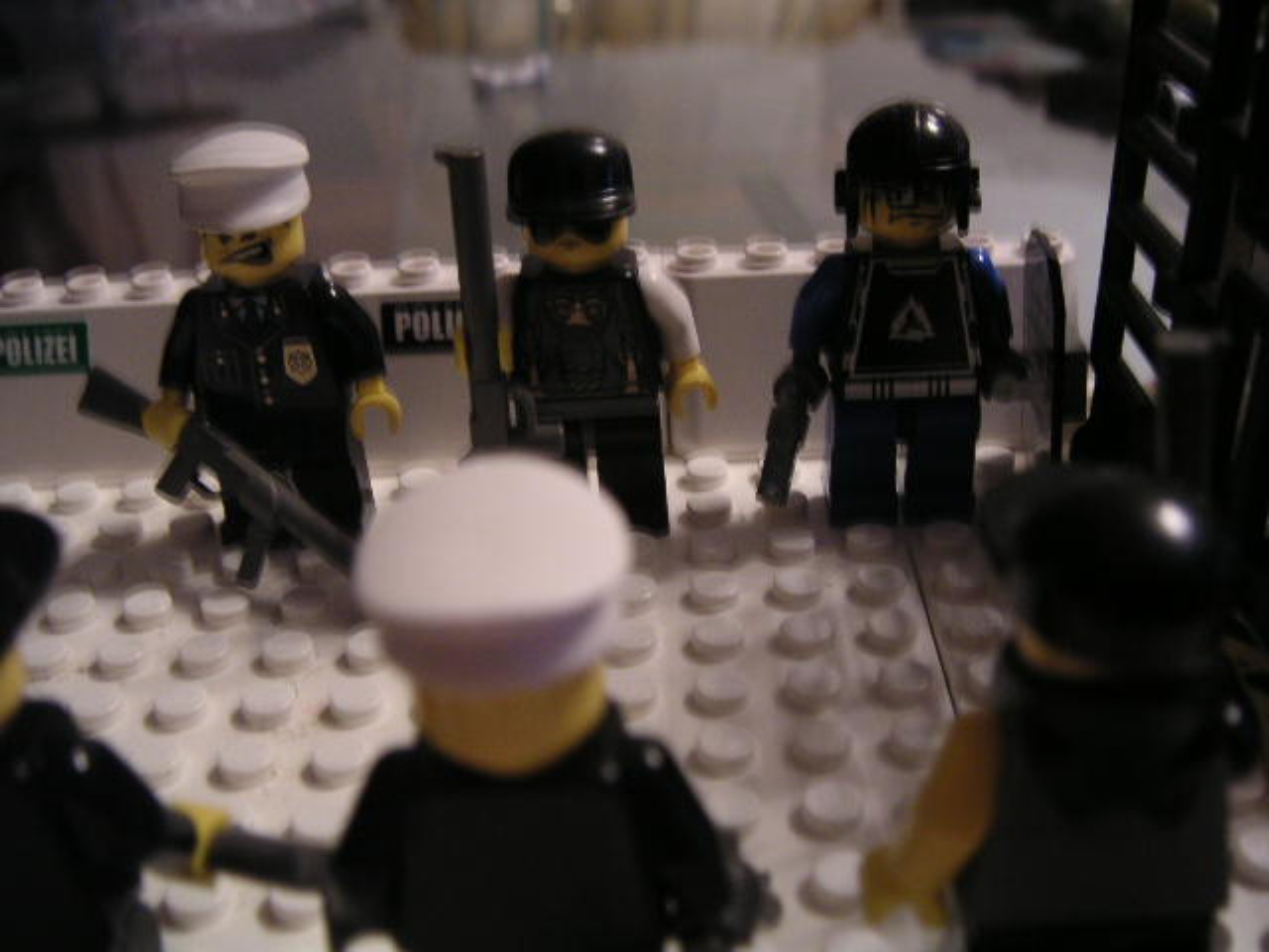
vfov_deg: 37.7
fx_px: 1393
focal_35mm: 38
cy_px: 476
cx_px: 634
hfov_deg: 49.0
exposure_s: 1/4
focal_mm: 6
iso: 100
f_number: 2.8
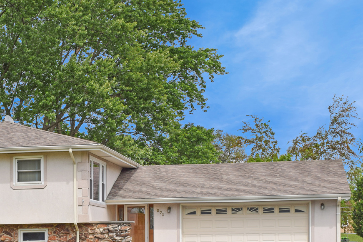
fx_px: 816
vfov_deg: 16.8
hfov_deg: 24.8
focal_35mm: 81
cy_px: 187
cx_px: 86
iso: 100
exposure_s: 1/200
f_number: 11
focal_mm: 29
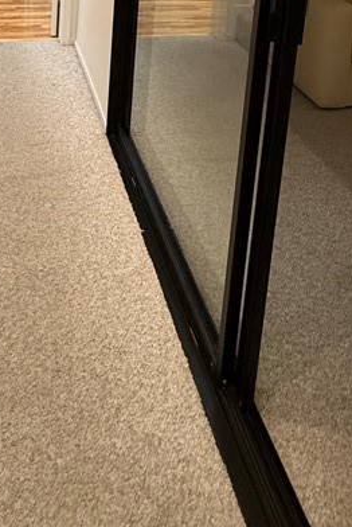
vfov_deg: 39.6
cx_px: 130
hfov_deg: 34.9
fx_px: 556
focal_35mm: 38
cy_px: -75
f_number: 2.2
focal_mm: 2.22
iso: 320
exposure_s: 1/60
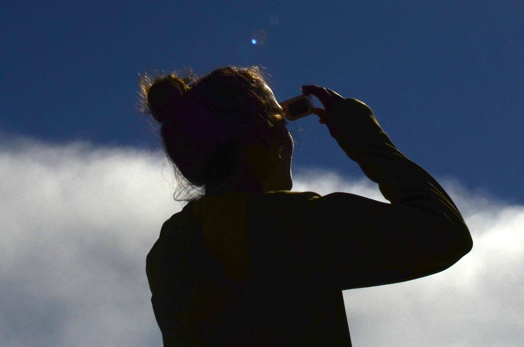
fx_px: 1700
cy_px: -38
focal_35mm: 117
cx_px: 315
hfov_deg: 17.5
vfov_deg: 11.5
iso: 200
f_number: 22
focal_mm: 28
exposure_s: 1/8000
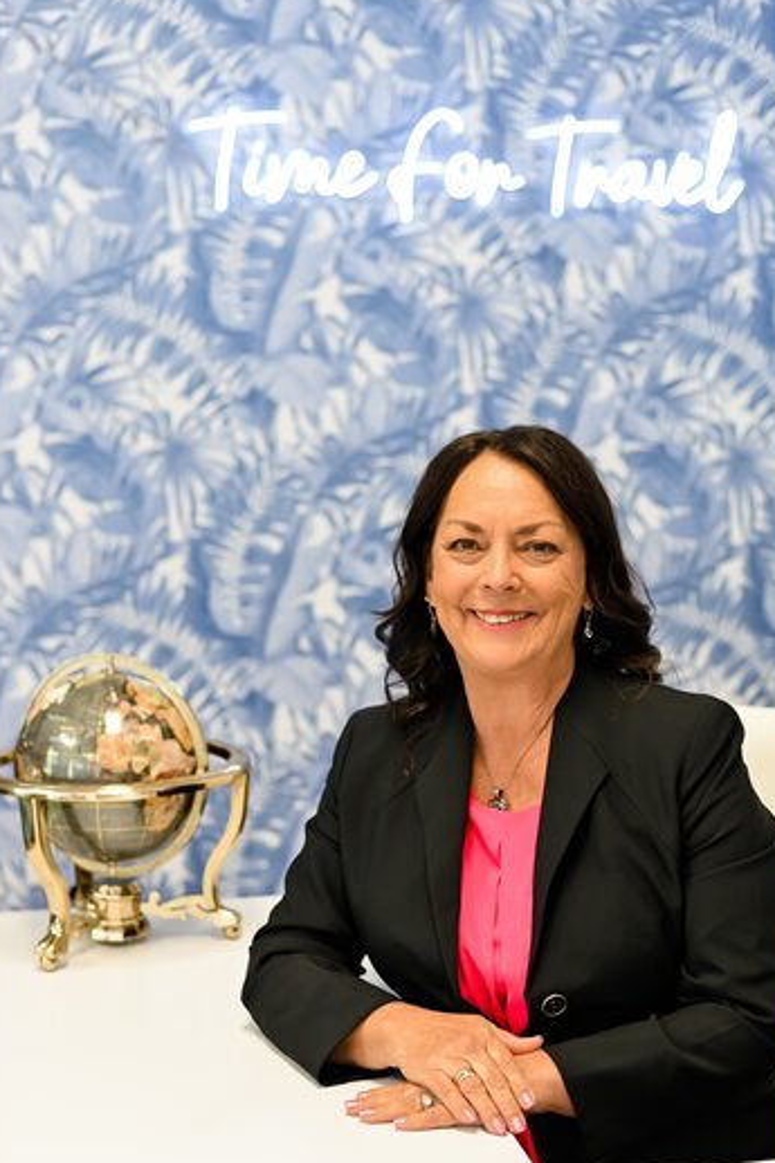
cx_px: 425
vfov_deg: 34.4
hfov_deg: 23.4
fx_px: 1874
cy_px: 661
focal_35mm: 58
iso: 560
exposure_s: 1/125
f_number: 2.8
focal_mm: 50
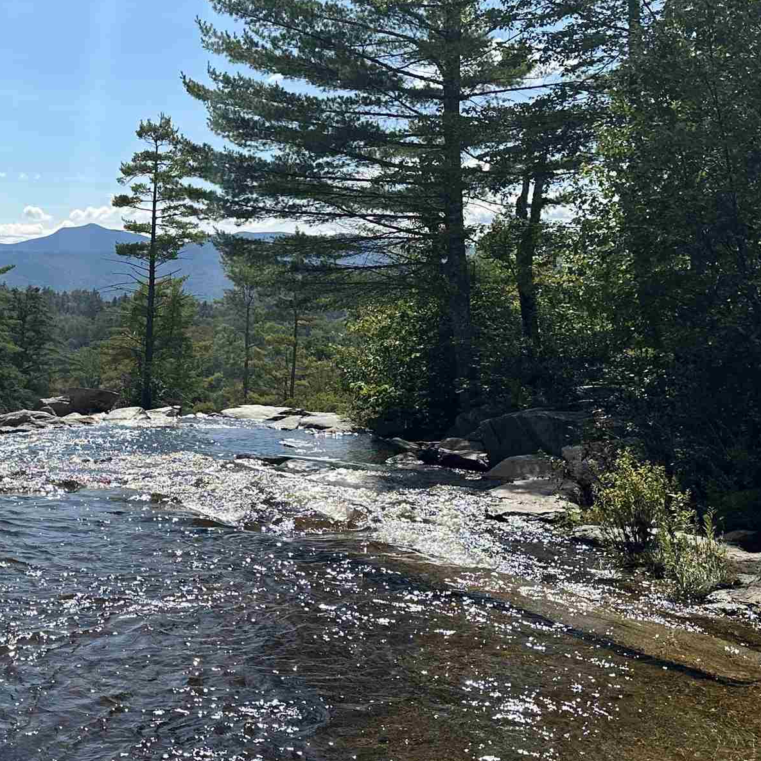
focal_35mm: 55
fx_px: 1368
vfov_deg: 31.0
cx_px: 131
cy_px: 285
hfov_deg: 30.2
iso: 80
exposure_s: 1/6623
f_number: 1.78
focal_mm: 6.86
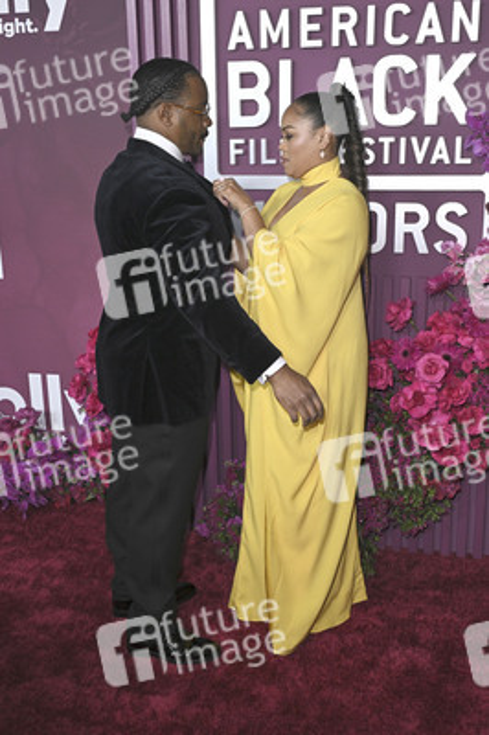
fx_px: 776
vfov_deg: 50.7
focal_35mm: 38
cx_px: 244
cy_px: 368
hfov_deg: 35.0
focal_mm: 38
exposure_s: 1/320
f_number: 6.3
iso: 2500
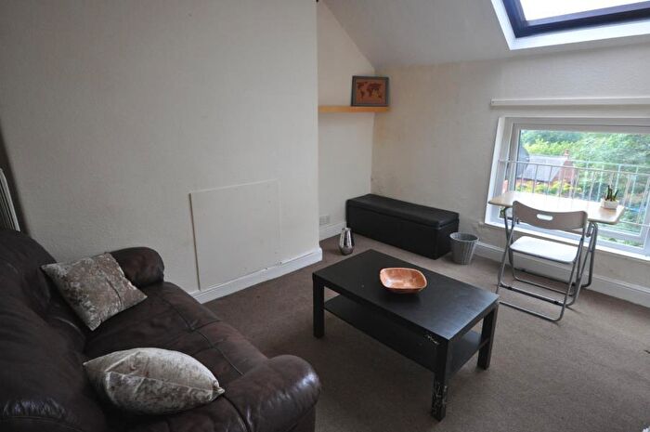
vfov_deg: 59.4
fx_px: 379
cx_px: 325
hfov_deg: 81.3
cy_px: 216
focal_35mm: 21
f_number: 4.8
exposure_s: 1/60
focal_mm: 14
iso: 1600
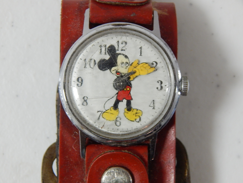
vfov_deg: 13.0
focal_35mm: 114
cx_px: 122
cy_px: 92
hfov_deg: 17.3
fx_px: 800
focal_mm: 20.5
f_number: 4.6
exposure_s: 1/20
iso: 400
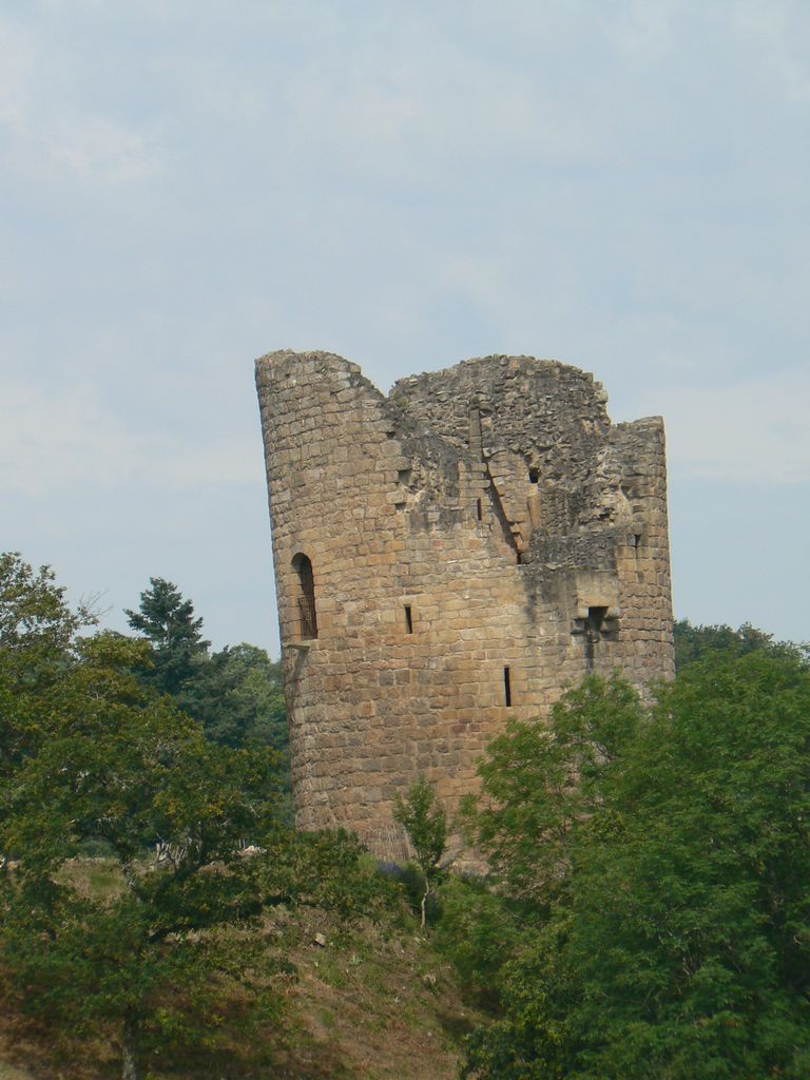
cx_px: 405
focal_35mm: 338
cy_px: 540
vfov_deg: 5.9
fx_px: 10545
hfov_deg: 4.4
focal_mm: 56.3
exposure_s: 1/500
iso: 80
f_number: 7.1
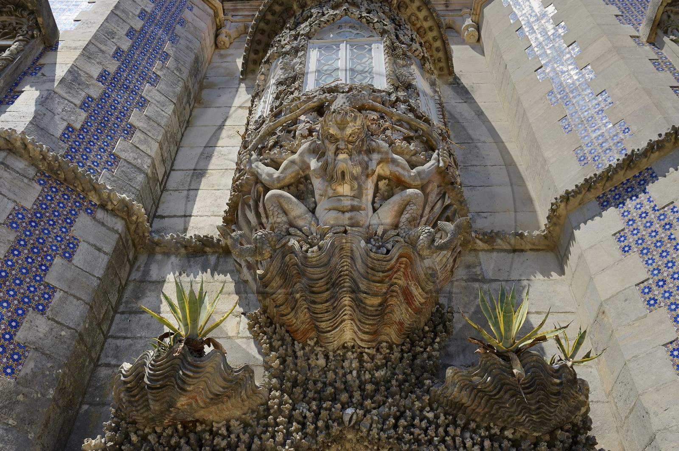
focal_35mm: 32
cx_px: 340
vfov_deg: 41.0
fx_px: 603
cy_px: 226
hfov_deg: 58.8
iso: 200
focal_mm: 32
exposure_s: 1/400
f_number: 8
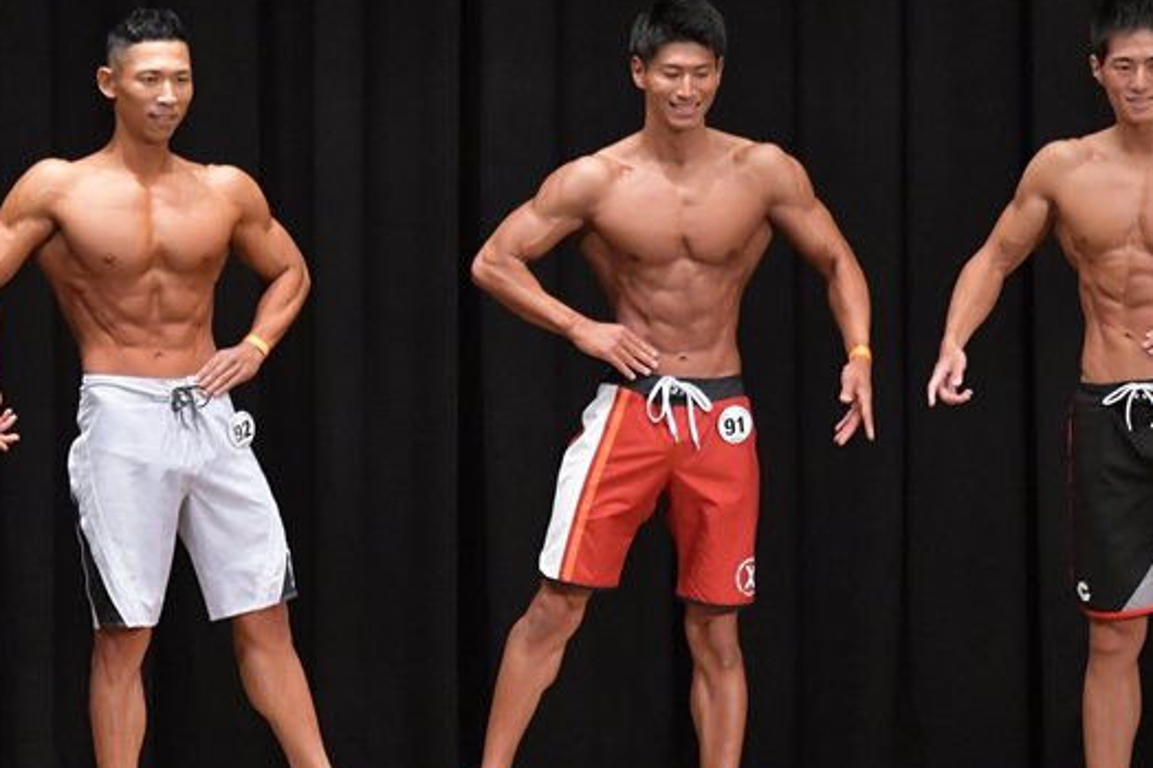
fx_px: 9573
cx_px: 309
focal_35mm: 299
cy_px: 451
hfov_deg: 6.9
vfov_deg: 4.6
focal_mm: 135
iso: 6400
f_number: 5.6
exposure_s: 1/400
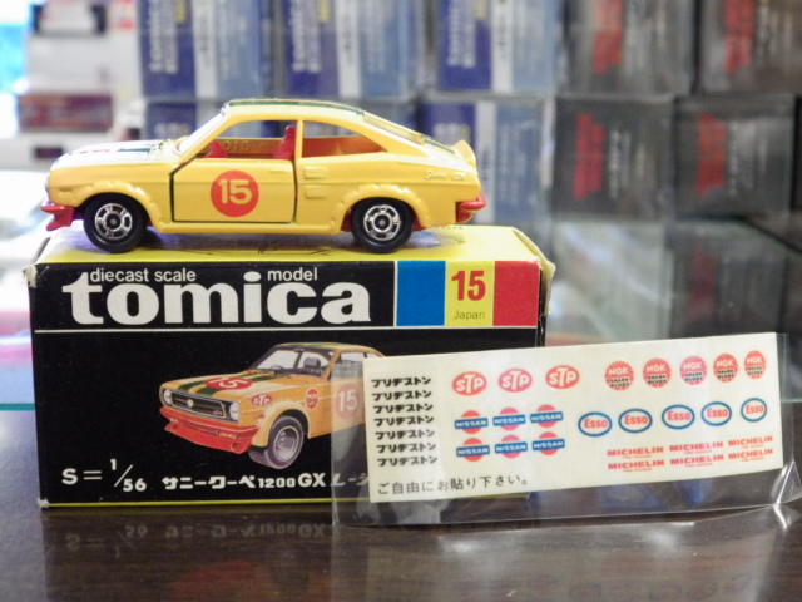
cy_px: 301
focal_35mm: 59
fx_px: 1367
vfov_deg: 24.8
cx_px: 401
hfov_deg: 32.7
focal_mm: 10.7
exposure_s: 1/25
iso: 800
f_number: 4
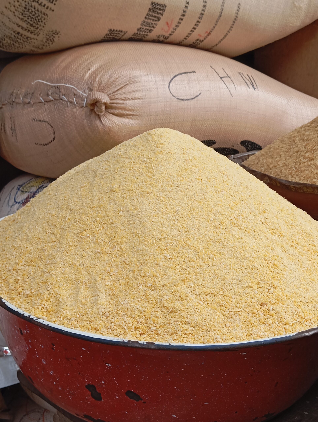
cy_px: 211
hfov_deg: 30.3
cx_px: 159
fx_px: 586
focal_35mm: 48
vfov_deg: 39.6
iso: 111
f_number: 1.8
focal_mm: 4.22
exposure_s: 1/221
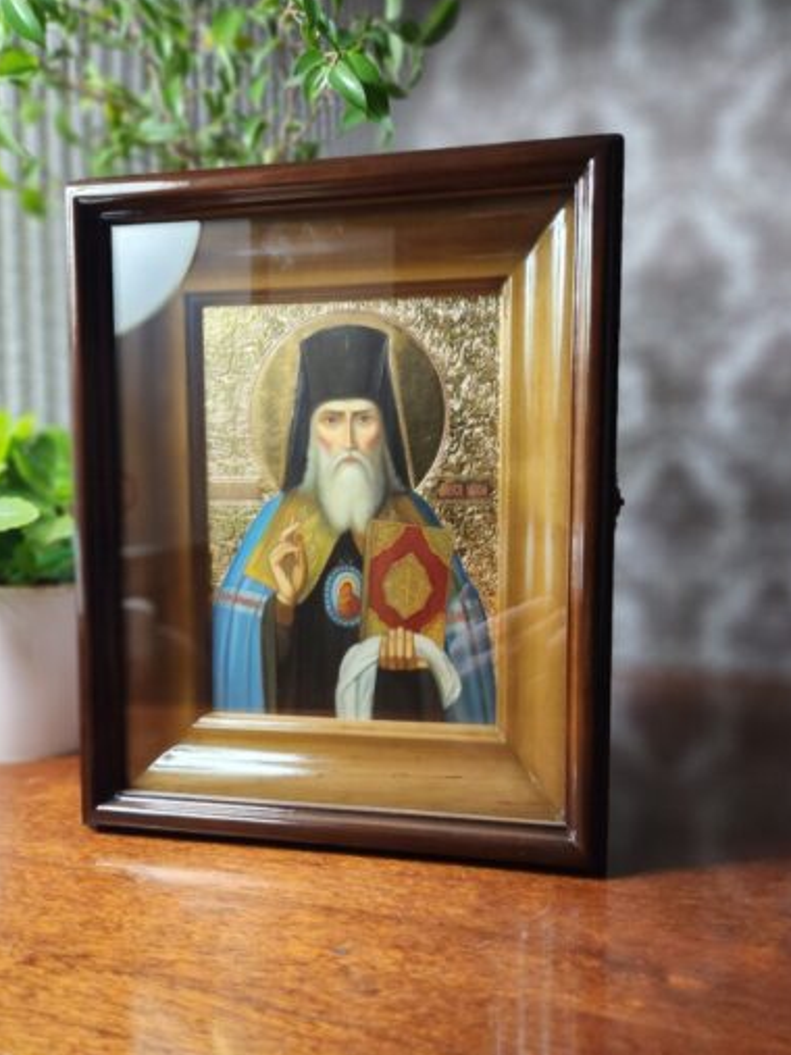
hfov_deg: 53.0
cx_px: 427
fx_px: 792
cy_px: 586
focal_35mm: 26
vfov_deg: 67.1
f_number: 1.8
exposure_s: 1/100
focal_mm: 5.4
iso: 640
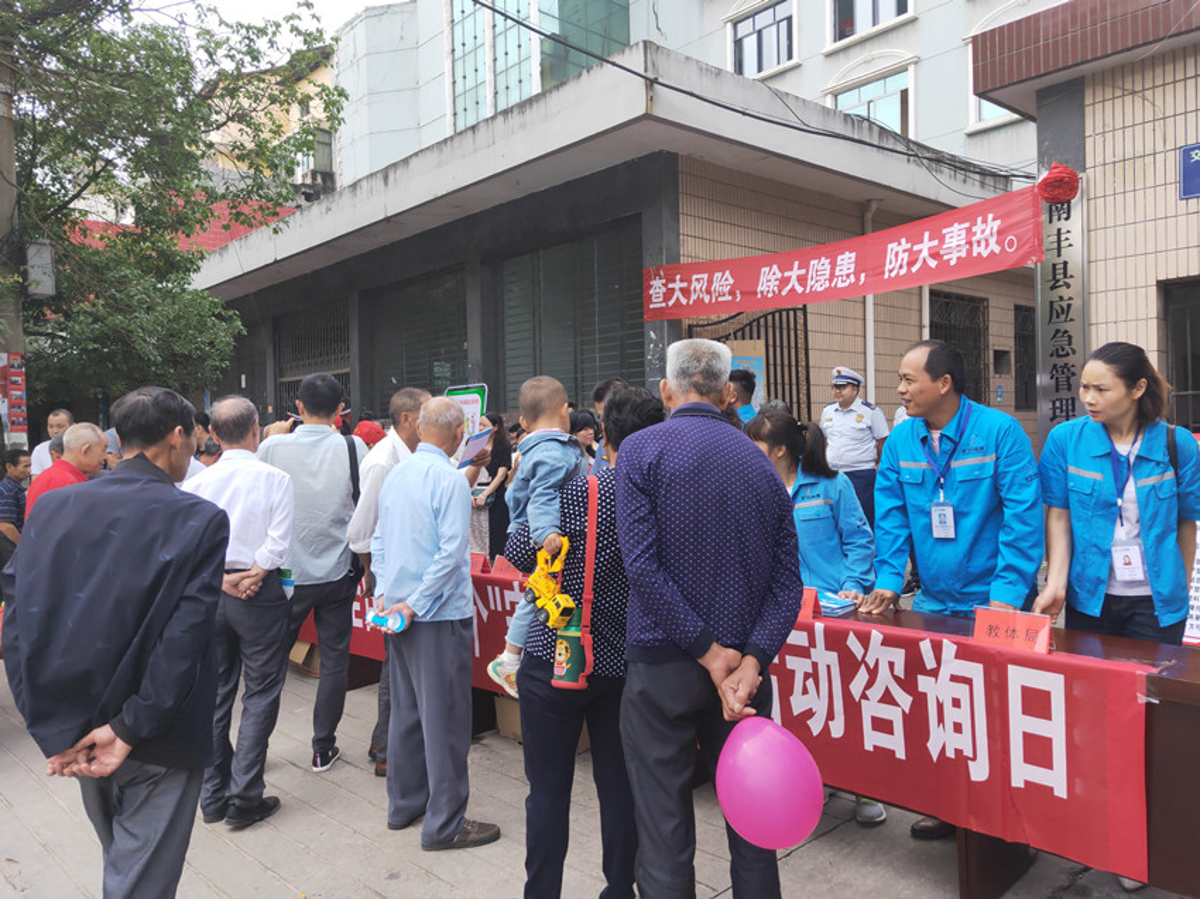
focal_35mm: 23
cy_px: 450
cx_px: 600
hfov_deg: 73.9
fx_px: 797
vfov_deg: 58.9
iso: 100
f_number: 1.7
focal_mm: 3.97
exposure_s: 1/552
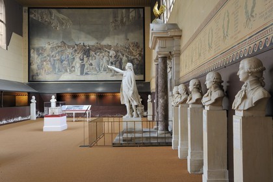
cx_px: 136
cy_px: 91
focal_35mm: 42
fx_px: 318
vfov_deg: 31.9
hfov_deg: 46.4
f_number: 18
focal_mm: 42
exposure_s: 1.6
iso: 200
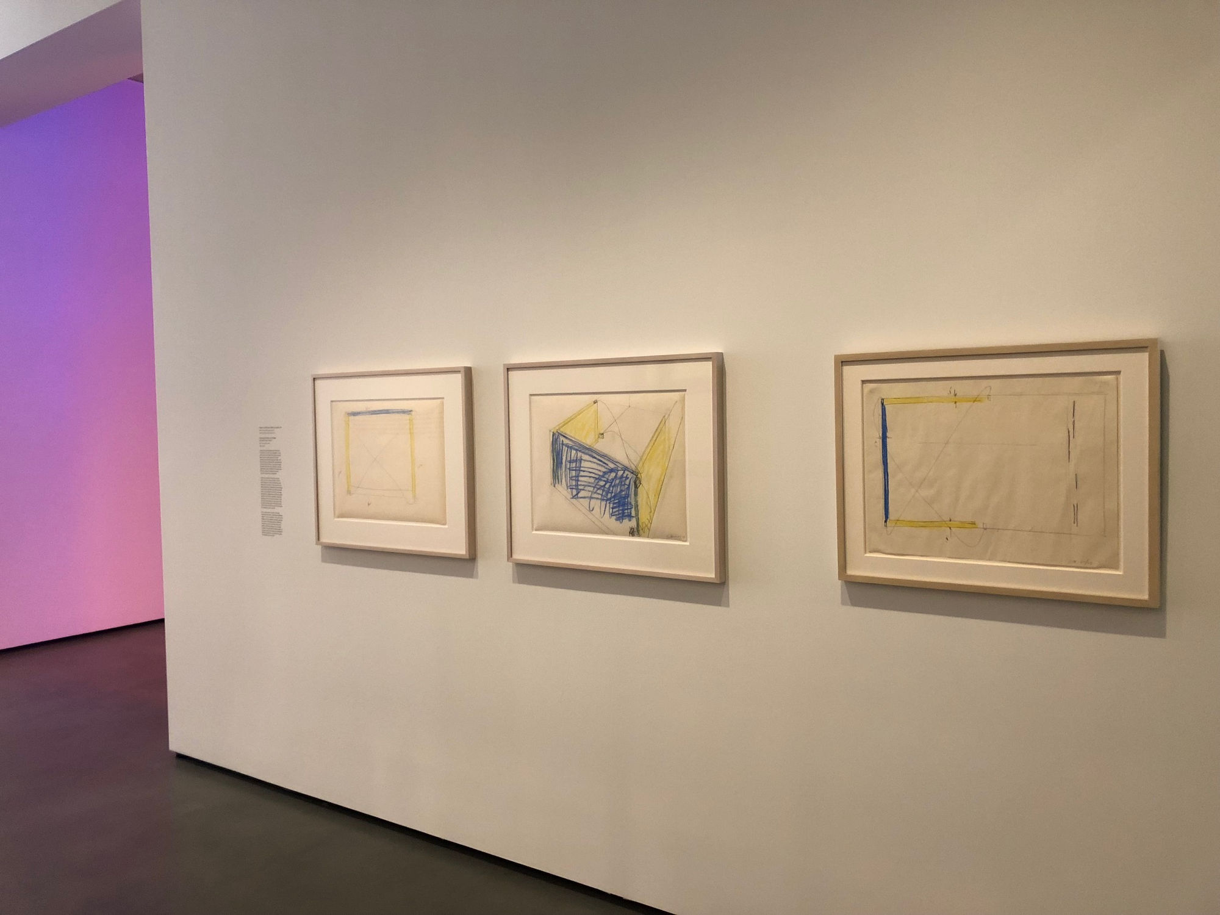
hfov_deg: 63.4
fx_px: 987
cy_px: 458
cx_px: 610
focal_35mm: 28
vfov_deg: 49.7
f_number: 1.8
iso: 64
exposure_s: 1/15
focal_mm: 3.99
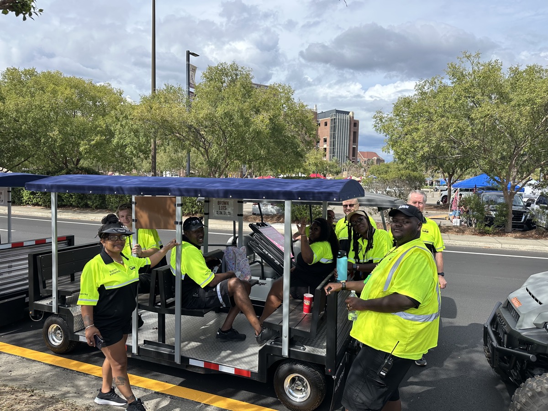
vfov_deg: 56.8
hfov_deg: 71.6
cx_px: 274
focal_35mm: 24
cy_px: 206
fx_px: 380
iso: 80
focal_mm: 6.86
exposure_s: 1/3058
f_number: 1.78
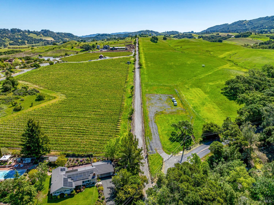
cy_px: 102
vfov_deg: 56.8
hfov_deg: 71.6
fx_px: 190
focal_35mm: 24
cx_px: 137
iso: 140
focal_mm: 12.29
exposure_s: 1/4000
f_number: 2.8
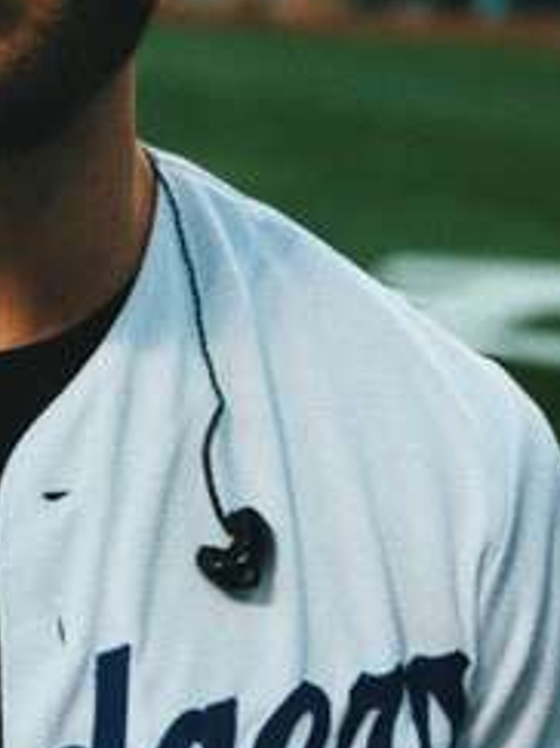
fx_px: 3886
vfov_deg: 11.0
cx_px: -135
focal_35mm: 180
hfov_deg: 8.2
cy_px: 197
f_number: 2.8
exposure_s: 1/124
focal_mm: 6.6
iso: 20
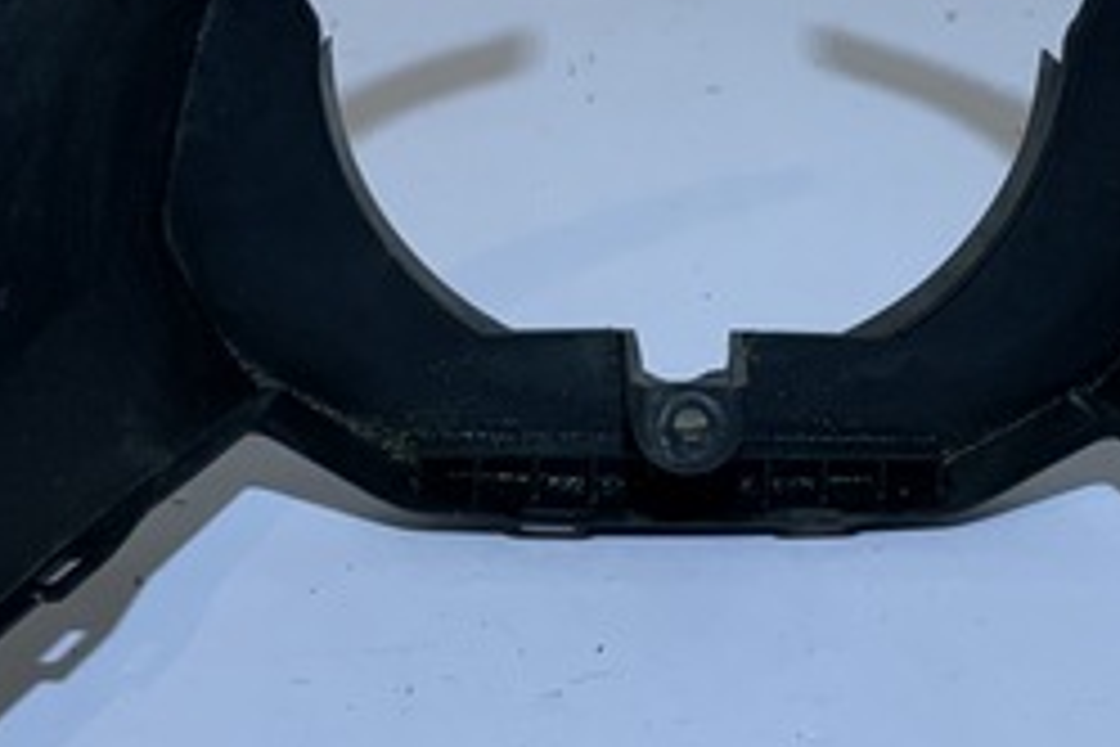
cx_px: 697
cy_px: 353
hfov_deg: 24.4
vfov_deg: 16.5
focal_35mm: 83
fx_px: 2582
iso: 80
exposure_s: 1/121
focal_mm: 4.25
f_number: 1.8
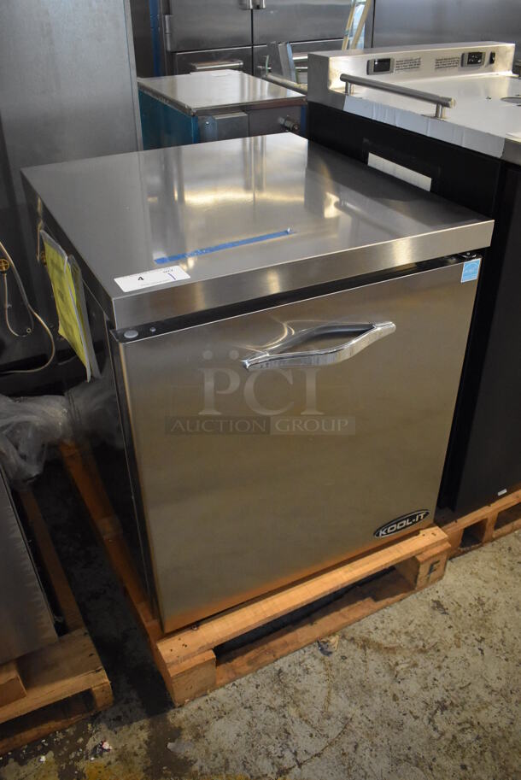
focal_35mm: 30
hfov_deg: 43.7
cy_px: 390
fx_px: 650
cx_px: 260
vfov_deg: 61.9
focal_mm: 20
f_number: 3.8
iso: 4500
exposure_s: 1/125
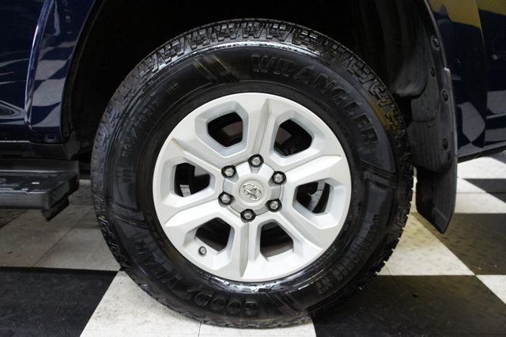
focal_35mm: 27
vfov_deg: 47.9
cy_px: 168
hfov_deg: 67.4
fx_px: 379
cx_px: 253
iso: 1600
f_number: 3.5
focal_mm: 18
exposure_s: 1/50
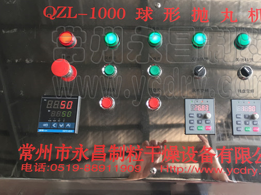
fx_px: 302
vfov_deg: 35.7
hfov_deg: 46.4
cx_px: 164
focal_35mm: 40
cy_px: 71
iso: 25
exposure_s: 1/33
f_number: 2.2
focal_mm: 4.15
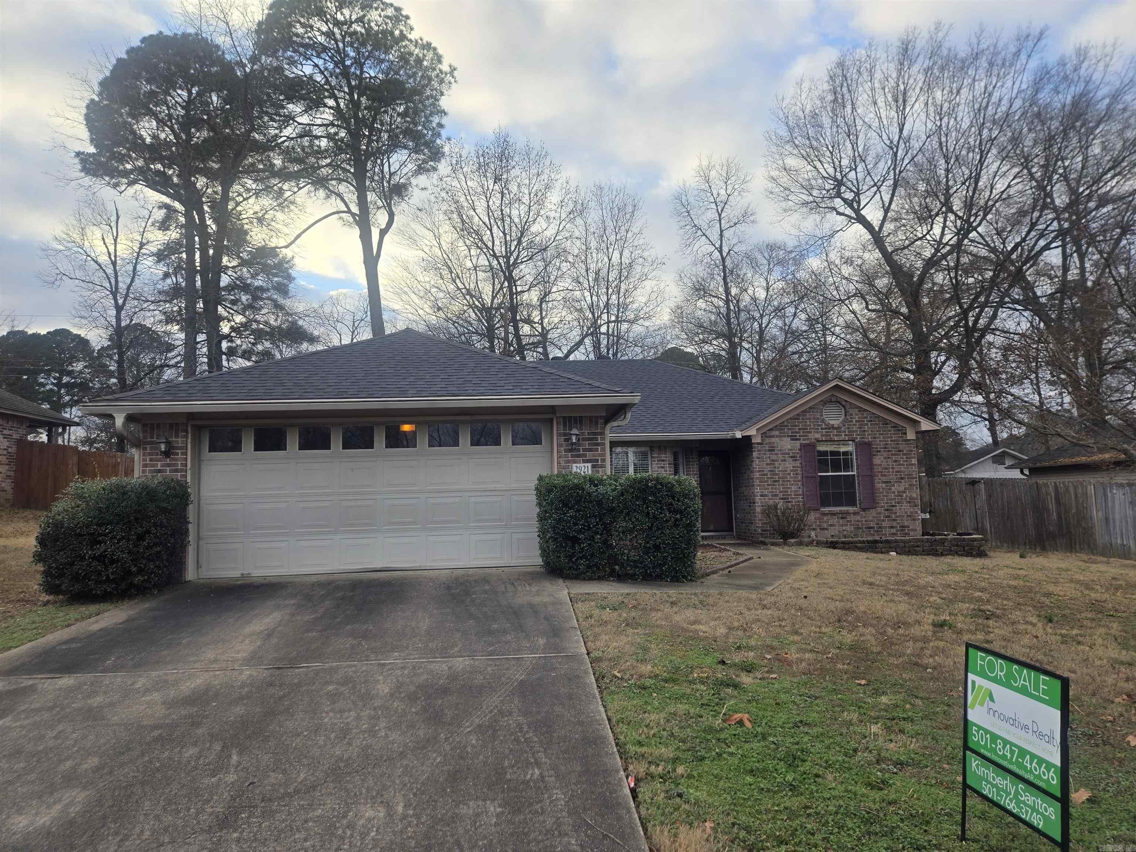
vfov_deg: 58.9
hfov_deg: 73.9
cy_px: 426
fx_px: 755
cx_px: 568
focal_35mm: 23
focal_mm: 5.4
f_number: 1.8
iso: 25
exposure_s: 1/648
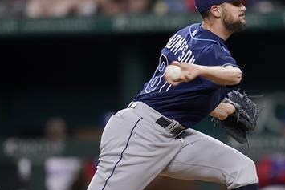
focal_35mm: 1025
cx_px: 185
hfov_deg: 2.0
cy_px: 129
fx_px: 8117
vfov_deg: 1.3
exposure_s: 1/1600
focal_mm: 560
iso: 3200
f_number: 4
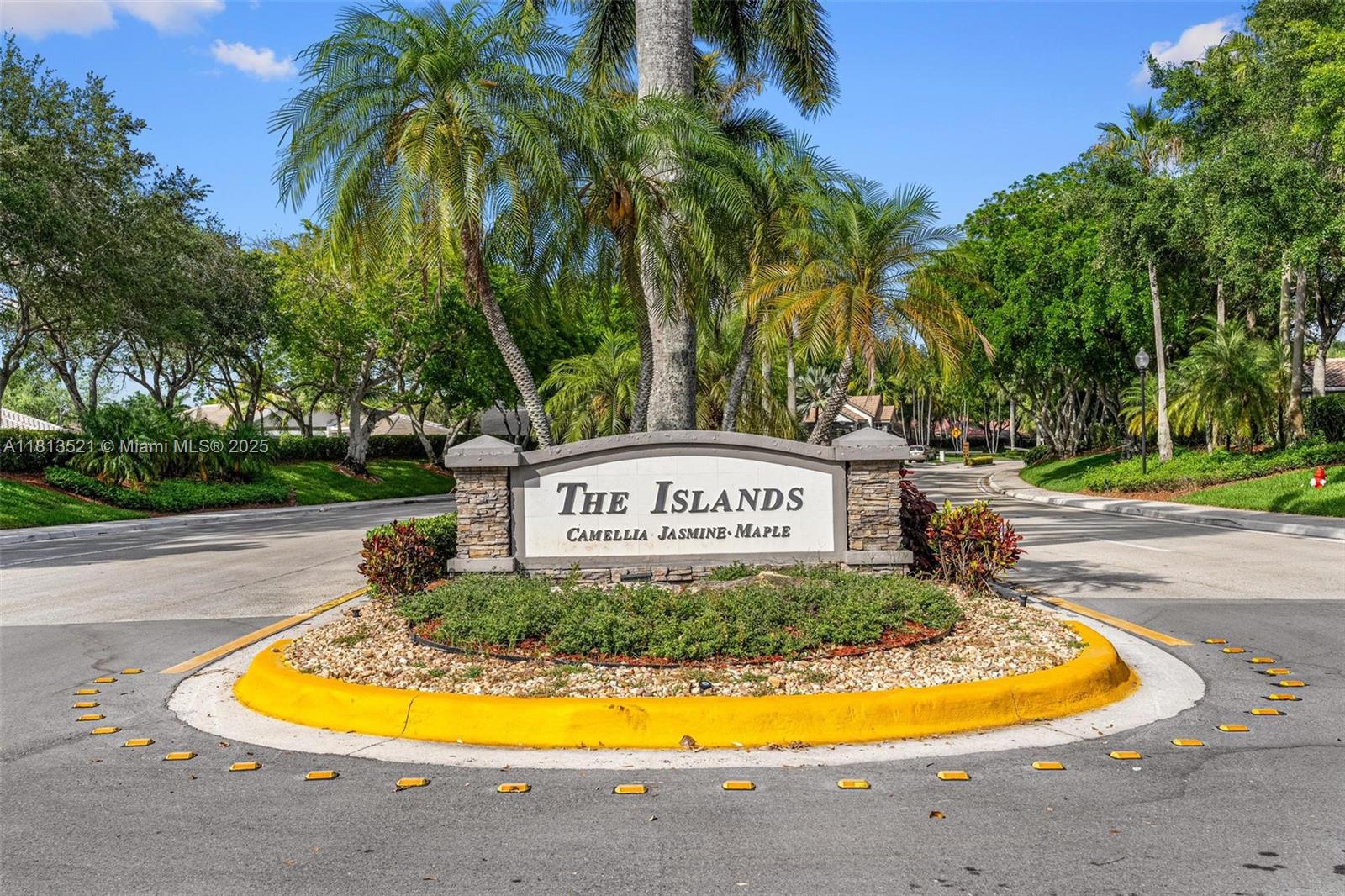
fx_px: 1307
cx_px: 672
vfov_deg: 37.8
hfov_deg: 54.4
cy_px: 448
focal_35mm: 35
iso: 400
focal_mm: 35
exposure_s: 1/400
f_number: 8
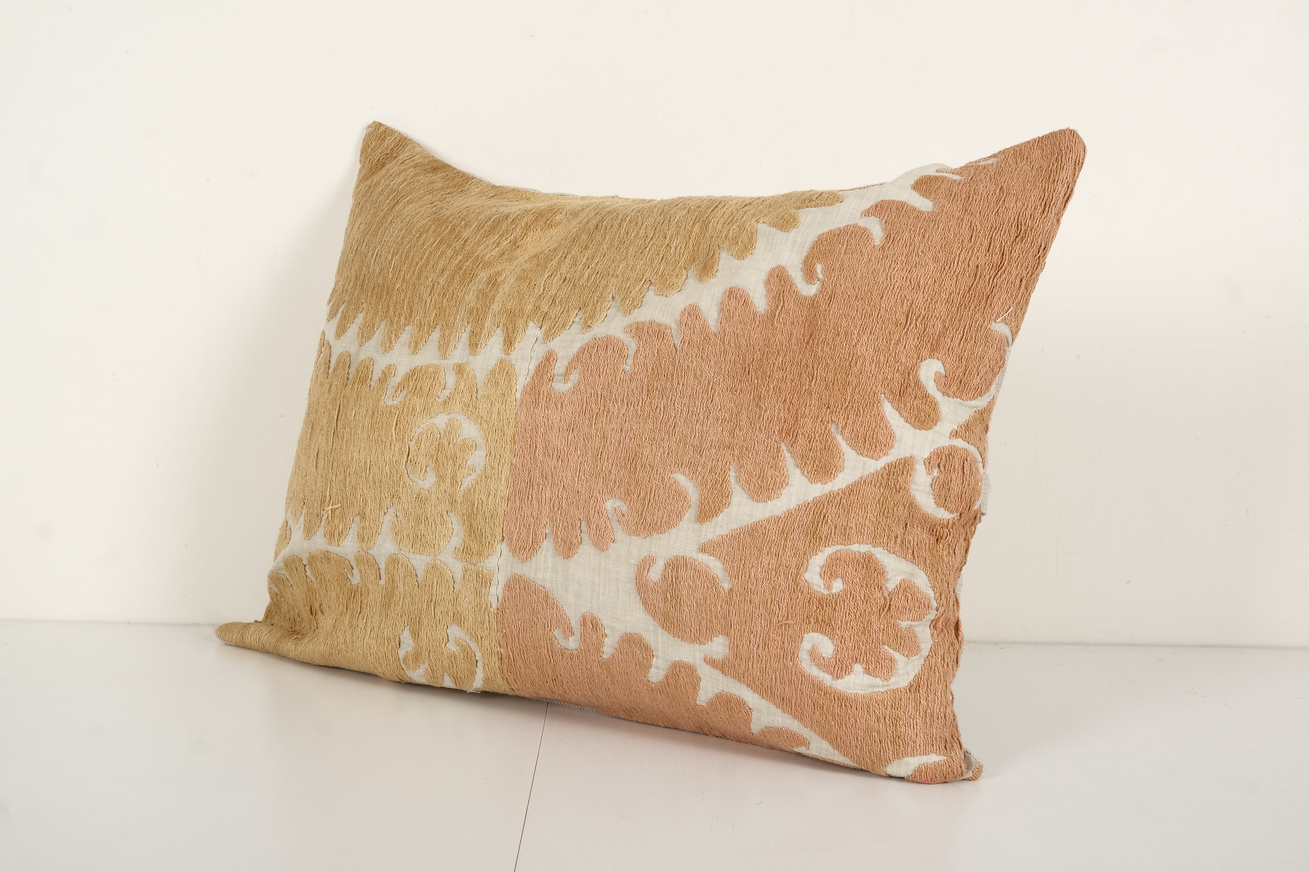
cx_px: 654
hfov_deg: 40.3
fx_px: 1782
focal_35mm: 49
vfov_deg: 27.5
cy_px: 436
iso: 80
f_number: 13
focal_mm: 32.9
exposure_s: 1/160
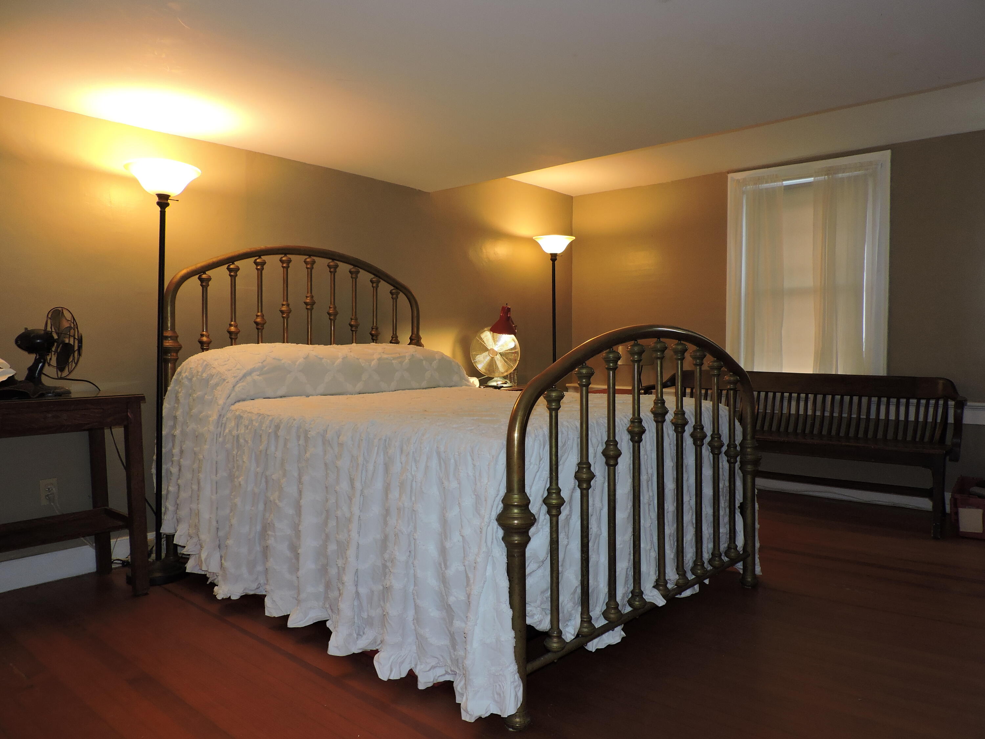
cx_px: 492
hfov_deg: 71.6
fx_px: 683
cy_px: 370
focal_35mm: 24
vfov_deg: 56.8
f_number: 3
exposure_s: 1/30
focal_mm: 4.3
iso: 200
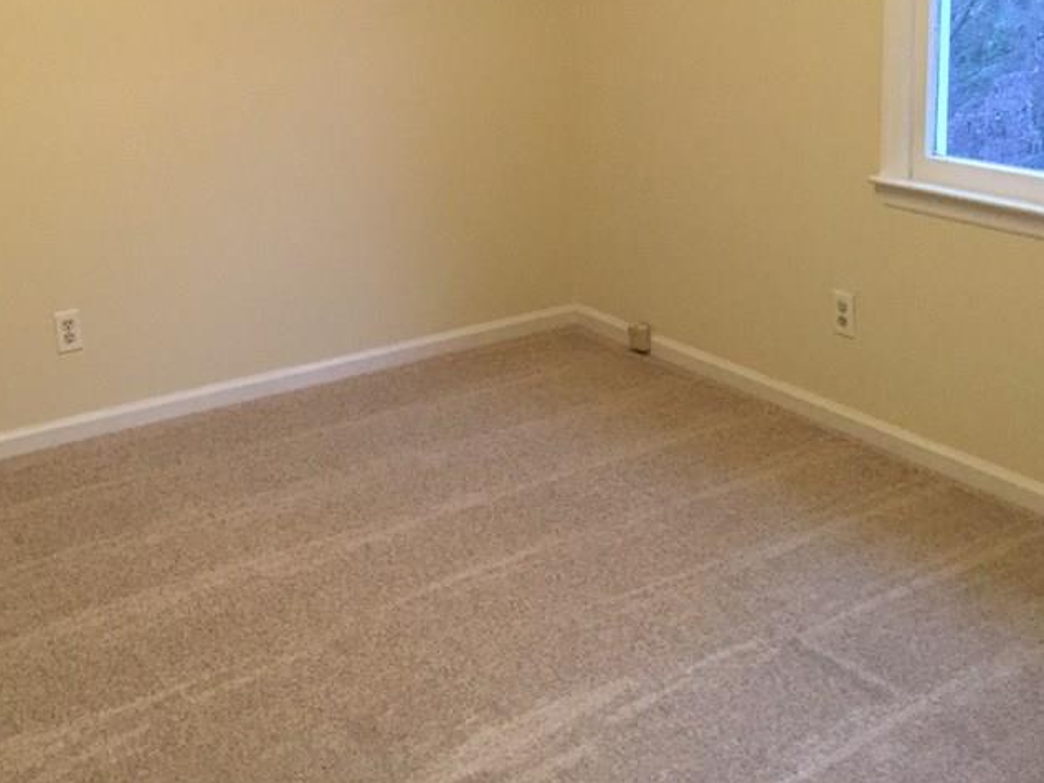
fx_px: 1417
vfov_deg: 30.5
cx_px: 360
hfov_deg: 40.0
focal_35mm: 47
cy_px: 216
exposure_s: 1/30
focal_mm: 4.15
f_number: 2.2
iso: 200
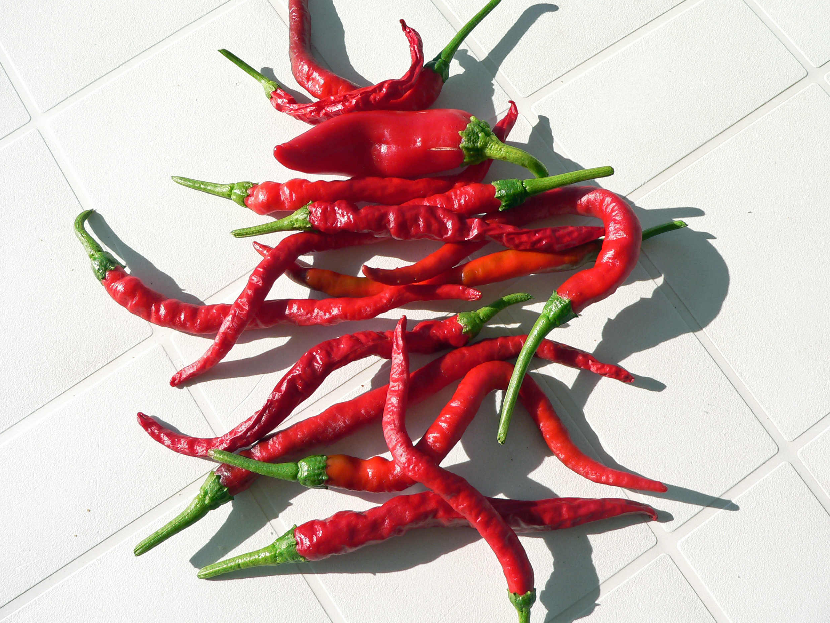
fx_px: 887
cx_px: 422
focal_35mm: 37
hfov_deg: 50.1
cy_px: 313
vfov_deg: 38.7
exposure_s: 1/500
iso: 80
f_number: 4
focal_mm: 6
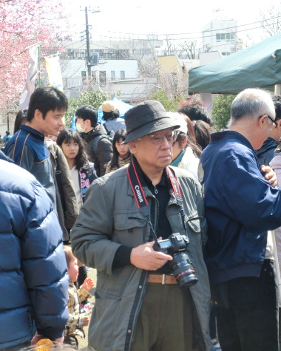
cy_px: 177
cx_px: 217
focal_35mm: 96
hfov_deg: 15.9
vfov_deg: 20.0
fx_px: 998
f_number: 4
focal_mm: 12.9
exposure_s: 1/200
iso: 100
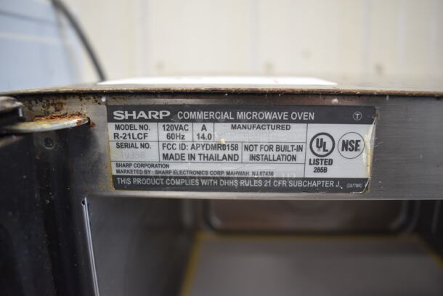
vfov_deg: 48.0
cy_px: 148
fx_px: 333
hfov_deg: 67.3
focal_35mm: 27
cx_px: 222
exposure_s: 1/60
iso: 1000
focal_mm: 18
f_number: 4
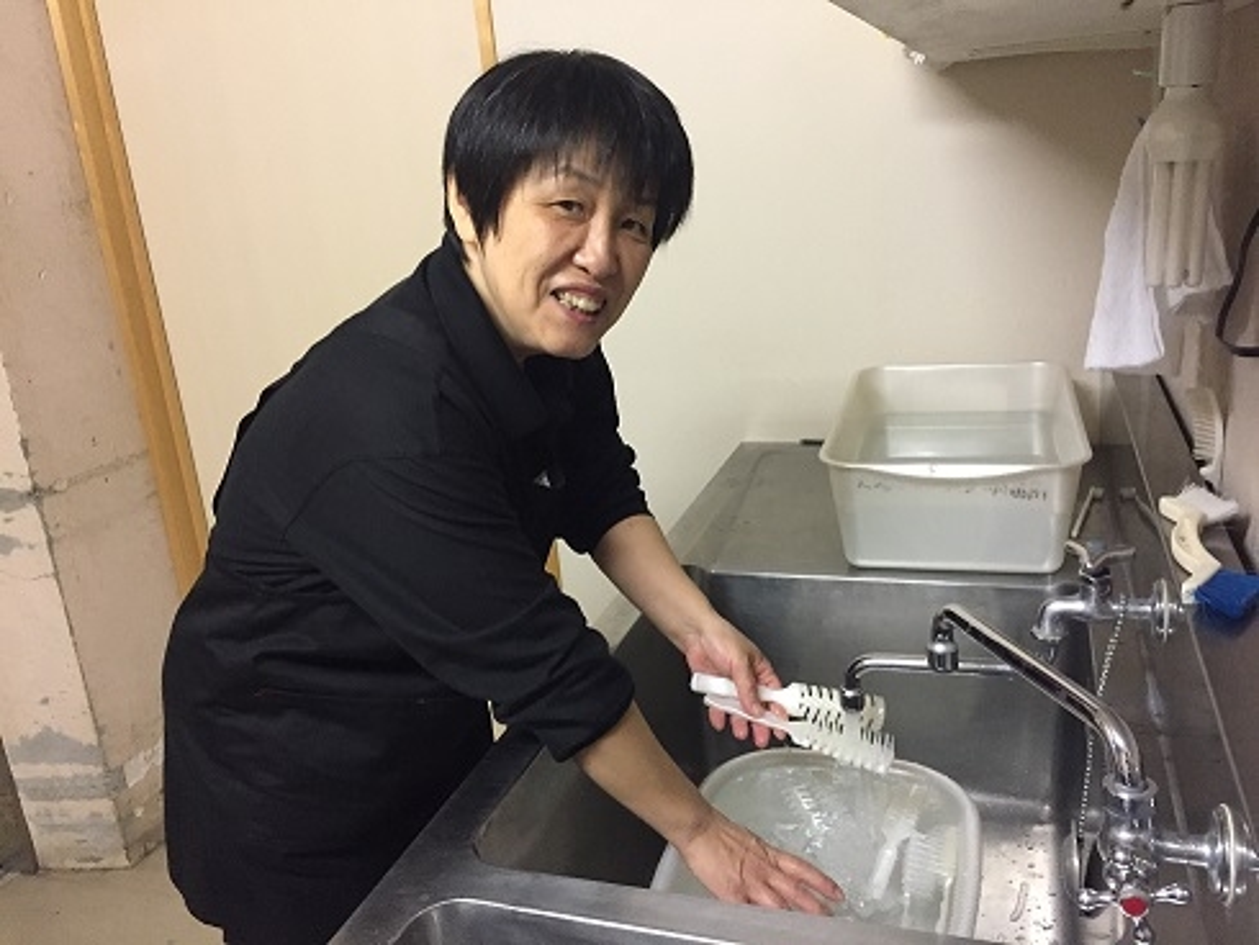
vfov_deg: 48.3
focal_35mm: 29
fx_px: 1055
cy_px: 472
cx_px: 630
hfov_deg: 61.6
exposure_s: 1/30
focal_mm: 4.15
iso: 250
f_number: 2.2
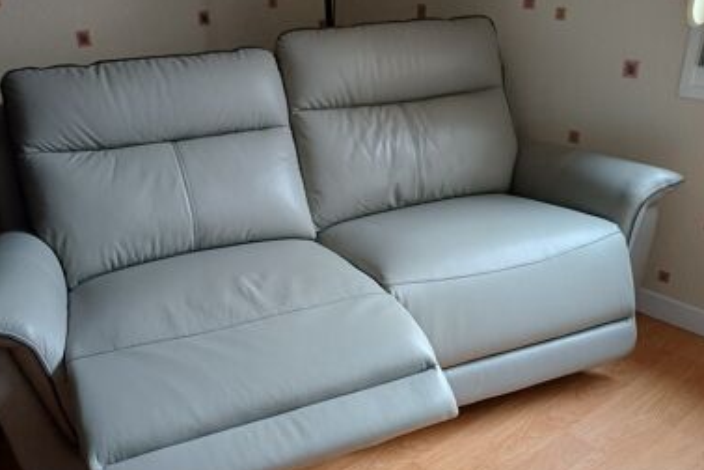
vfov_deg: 39.7
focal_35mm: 33
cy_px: 295
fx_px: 645
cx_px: 322
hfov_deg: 57.1
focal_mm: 4.65
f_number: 1.8
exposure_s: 1/50
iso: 200
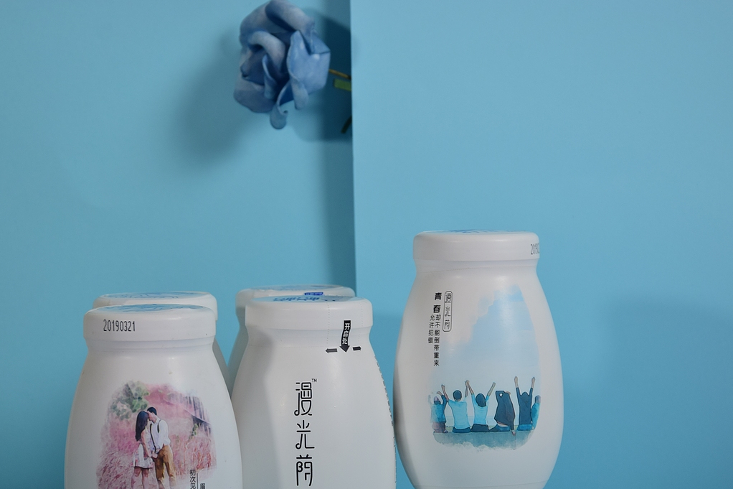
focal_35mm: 160
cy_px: 293
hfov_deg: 12.9
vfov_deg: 8.6
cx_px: 353
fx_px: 3249
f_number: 7.1
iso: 100
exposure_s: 1/200
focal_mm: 85
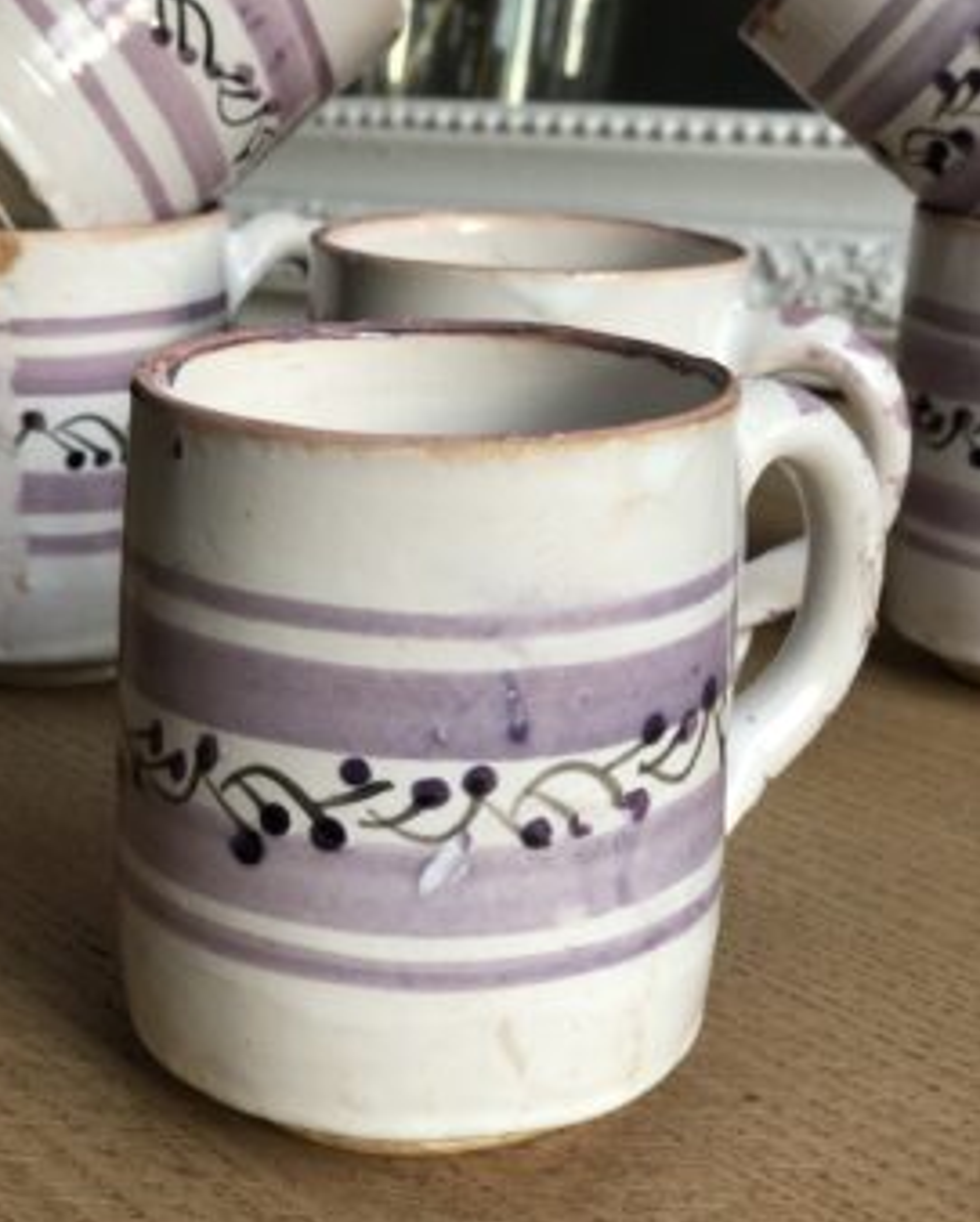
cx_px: 441
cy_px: 575
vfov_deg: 31.4
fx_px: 2172
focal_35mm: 60
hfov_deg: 25.4
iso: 50
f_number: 2.4
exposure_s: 1/60
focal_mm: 6
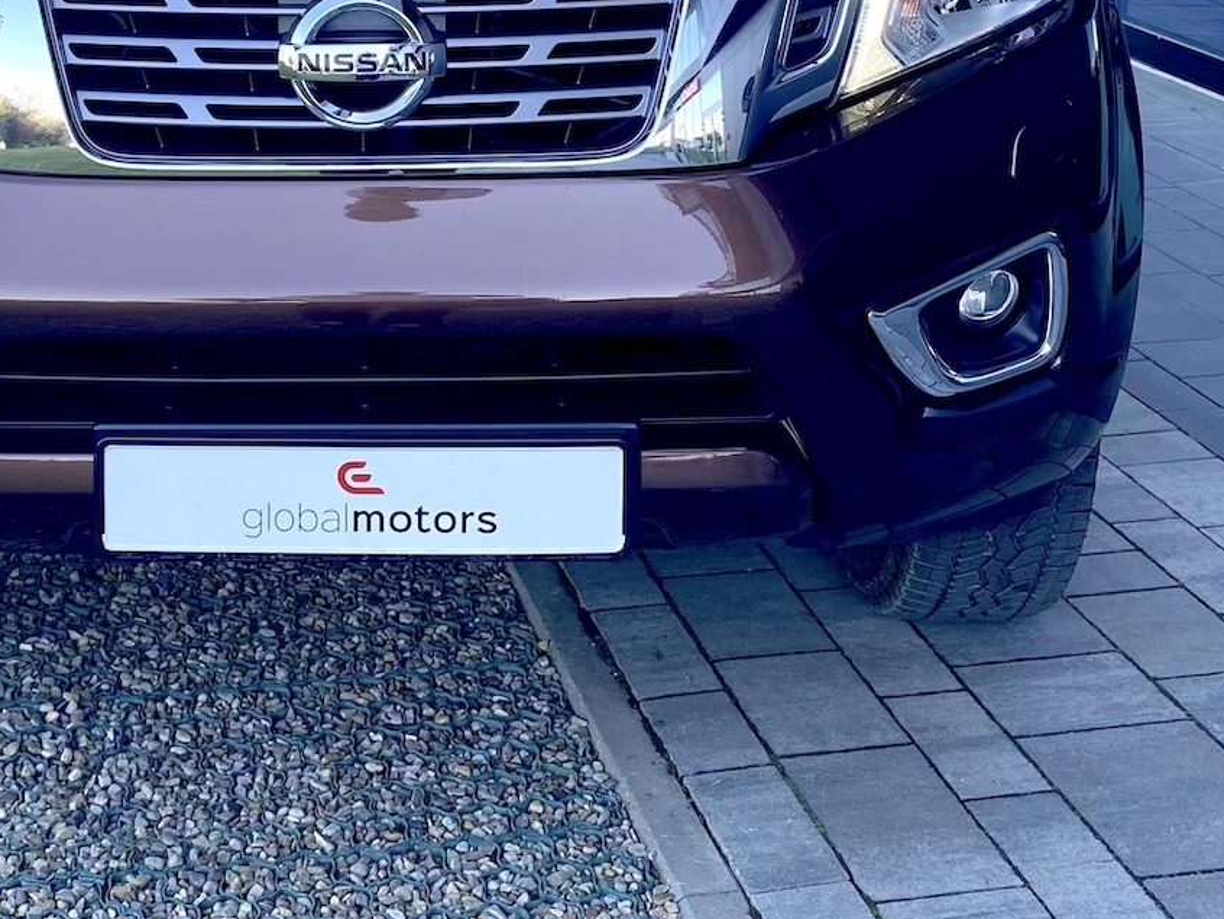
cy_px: 13
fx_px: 2087
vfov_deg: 23.8
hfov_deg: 32.3
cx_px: 354
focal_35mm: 59
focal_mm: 4.25
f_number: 1.8
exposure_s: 1/127
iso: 32
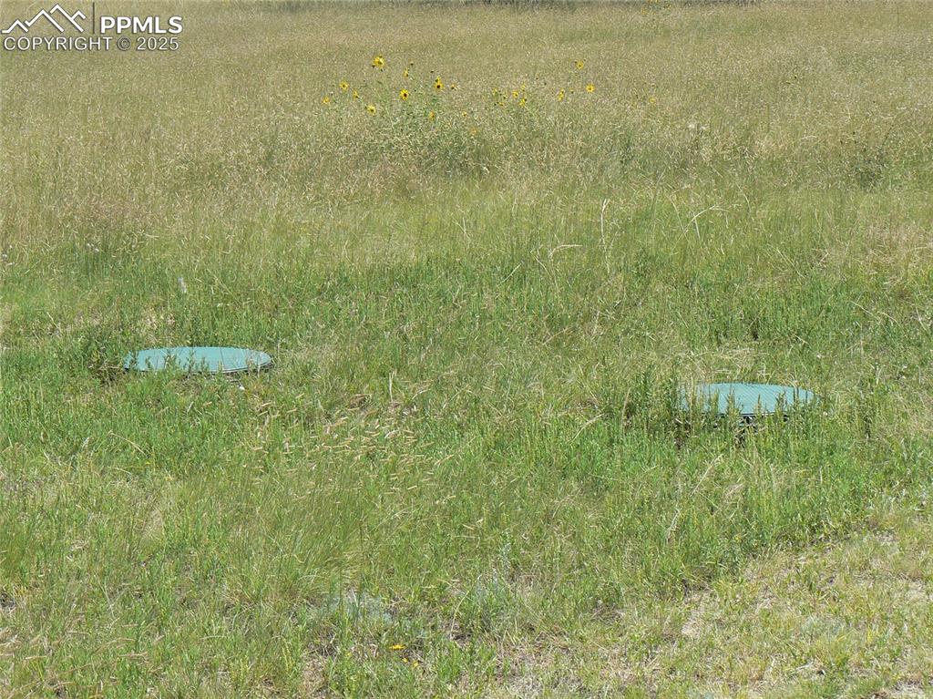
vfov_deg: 14.5
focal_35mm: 102
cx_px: 466
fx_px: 2748
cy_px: 350
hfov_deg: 19.3
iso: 80
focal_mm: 16.9
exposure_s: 1/400
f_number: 6.3
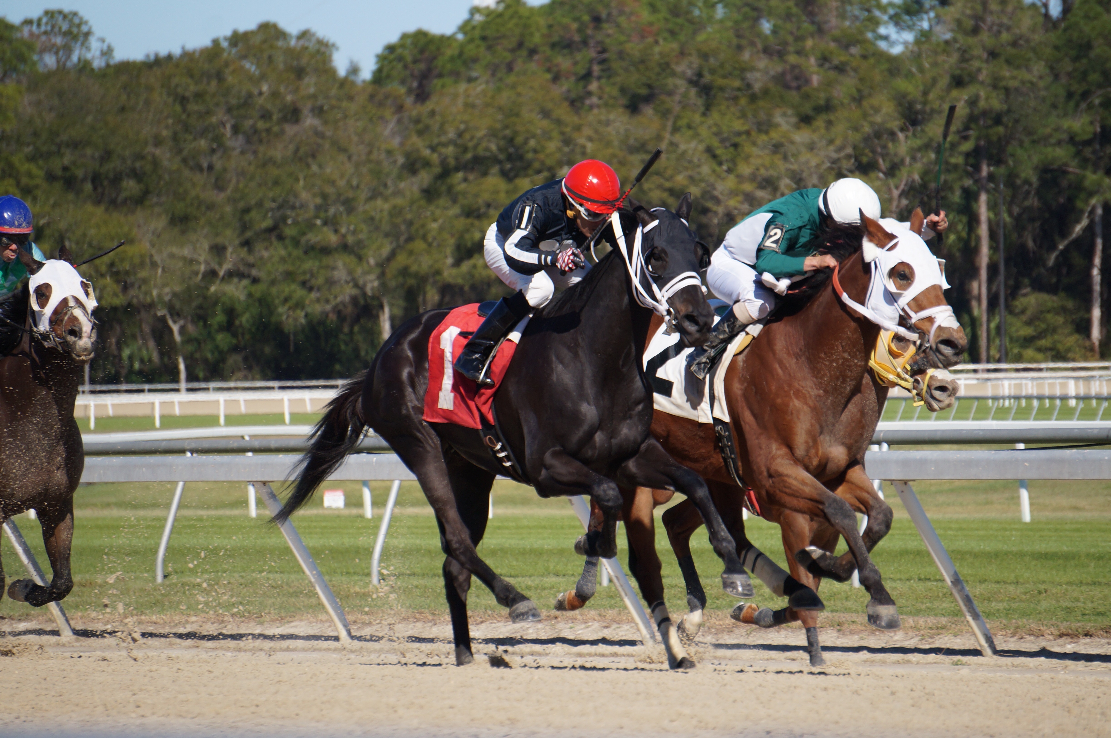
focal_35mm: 290
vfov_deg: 4.7
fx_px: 8925
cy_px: 369
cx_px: 556
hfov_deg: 7.1
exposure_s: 1/2000
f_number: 6.3
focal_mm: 193
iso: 320
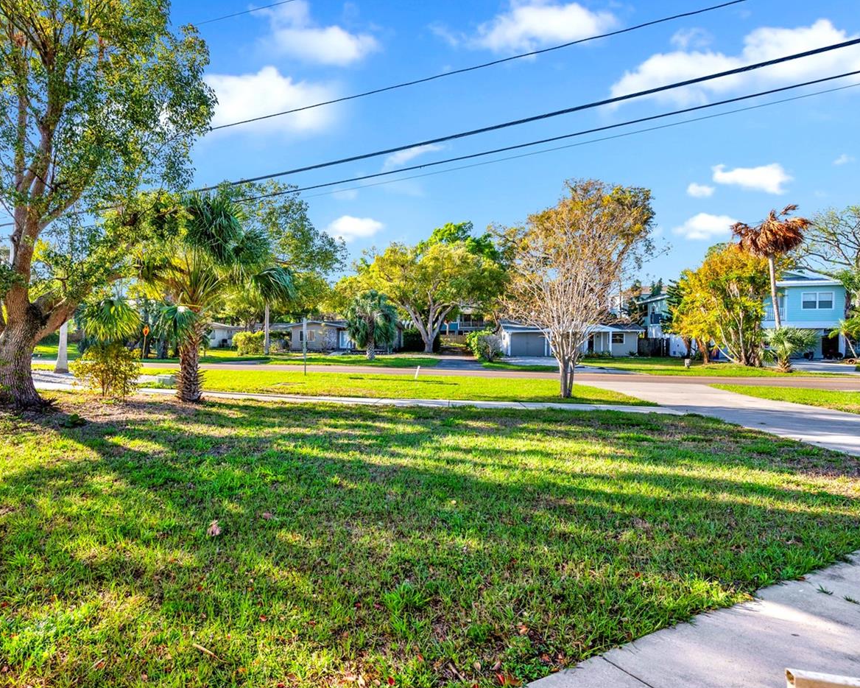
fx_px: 458
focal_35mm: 18
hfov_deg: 84.8
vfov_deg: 73.8
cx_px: 325
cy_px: 345
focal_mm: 14
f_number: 6.3
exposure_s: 1/400
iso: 250
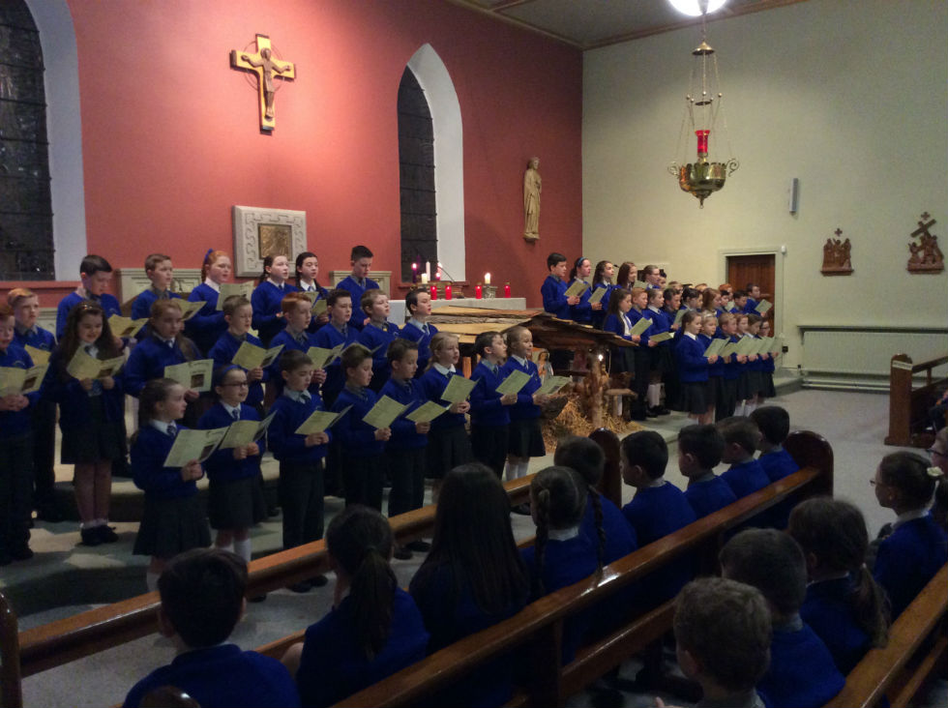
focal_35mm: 32
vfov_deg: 44.1
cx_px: 474
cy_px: 354
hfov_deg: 56.9
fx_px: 875
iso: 250
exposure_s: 1/24
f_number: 2.4
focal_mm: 3.3
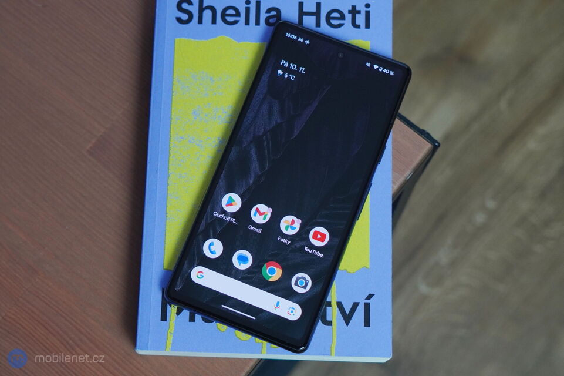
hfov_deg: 35.1
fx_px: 893
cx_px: 282
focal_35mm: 57
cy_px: 188
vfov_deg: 23.8
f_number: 4.5
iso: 800
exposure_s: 1/160
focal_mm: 38
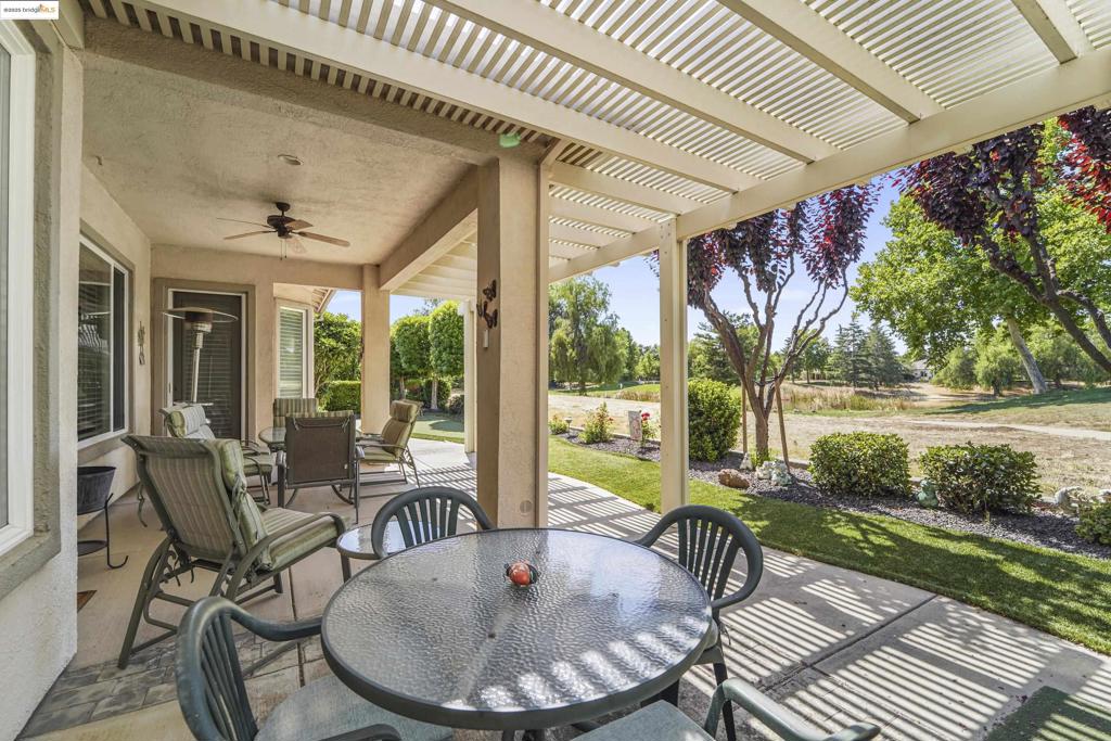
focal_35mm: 14
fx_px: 432
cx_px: 556
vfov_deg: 81.2
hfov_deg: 104.2
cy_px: 370
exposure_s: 1/40
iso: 100
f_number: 8
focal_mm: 14
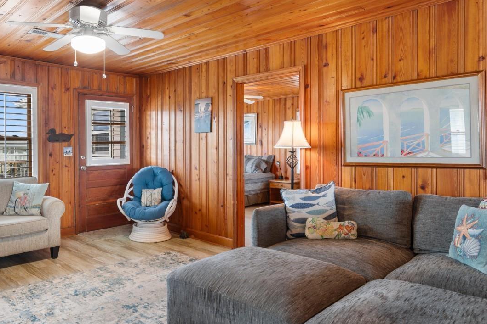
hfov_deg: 68.1
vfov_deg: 49.4
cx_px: 177
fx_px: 352
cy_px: 140
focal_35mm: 26
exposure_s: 1/10
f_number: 4.8
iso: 100
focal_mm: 11.5
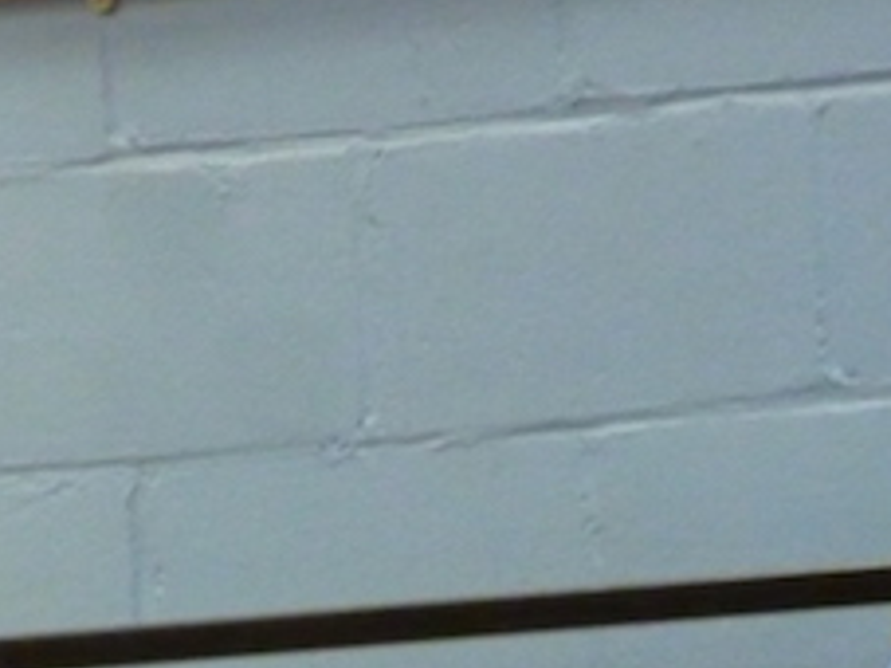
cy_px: 868
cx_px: 424
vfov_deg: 1.8
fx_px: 21738
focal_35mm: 845
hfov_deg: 2.3
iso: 800
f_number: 4.9
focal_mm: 49.2
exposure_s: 1/20
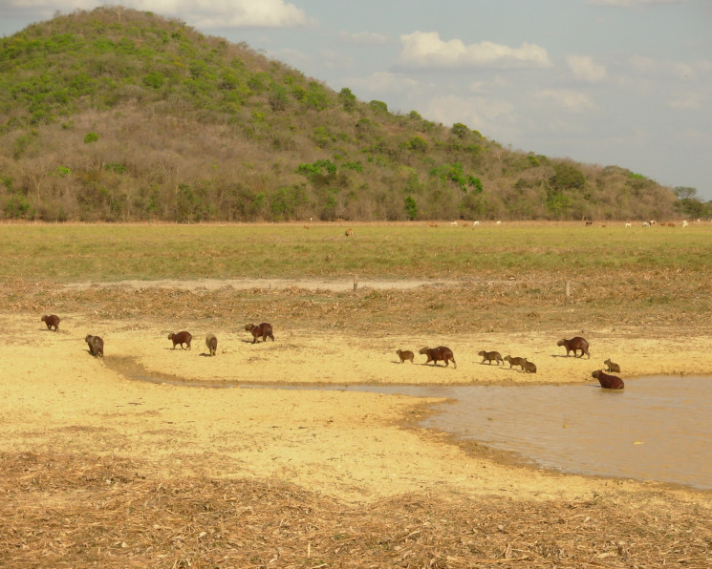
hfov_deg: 17.6
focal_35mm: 109
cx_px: 355
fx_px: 2297
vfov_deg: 14.1
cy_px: 285
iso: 50
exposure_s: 1/939
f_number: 4
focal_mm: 17.2
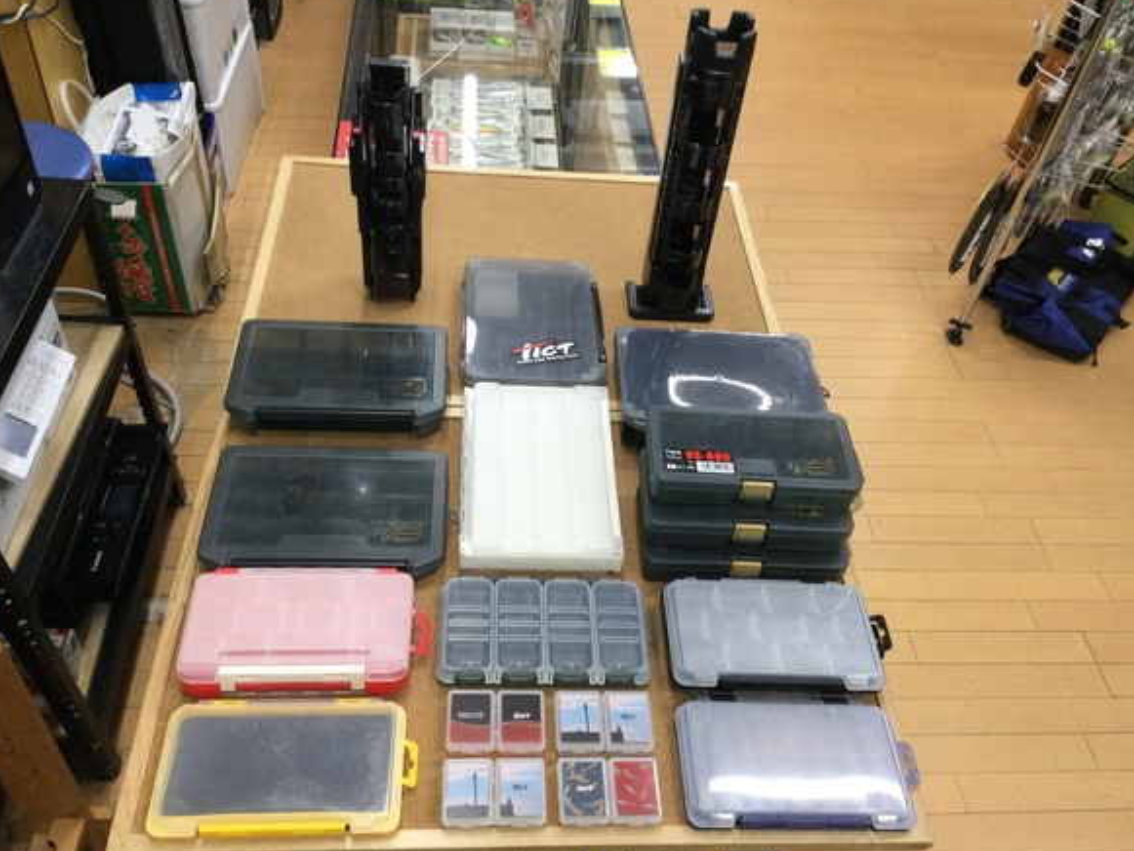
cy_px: 427
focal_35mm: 32
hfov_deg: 56.8
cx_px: 566
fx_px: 1049
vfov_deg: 44.2
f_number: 2.4
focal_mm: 3.3
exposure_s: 1/30
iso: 40
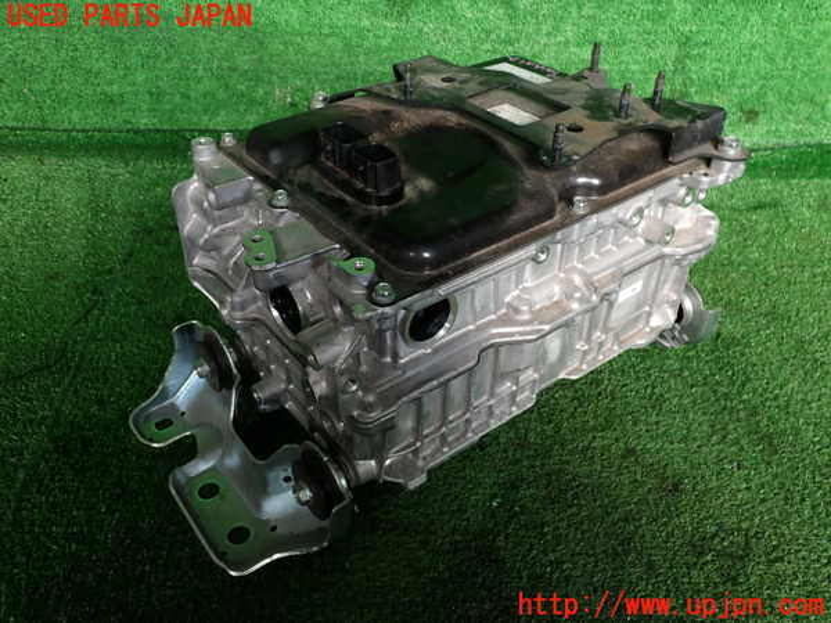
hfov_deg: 60.0
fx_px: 720
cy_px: 312
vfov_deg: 46.8
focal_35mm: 30
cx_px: 416
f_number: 3.2
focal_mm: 5.4
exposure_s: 1/80
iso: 100
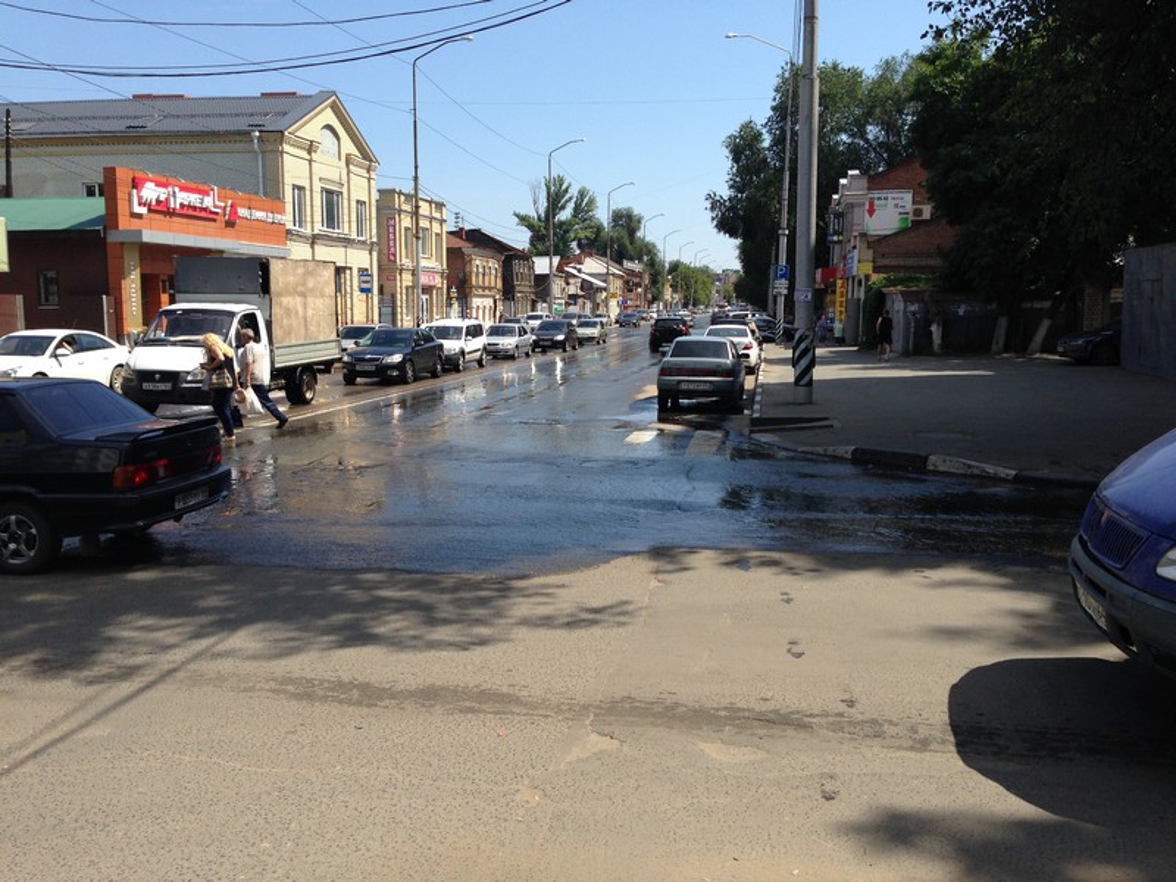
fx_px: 1121
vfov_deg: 42.9
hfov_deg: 55.4
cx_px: 588
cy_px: 441
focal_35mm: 33
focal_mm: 4.12
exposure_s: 1/1261
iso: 50
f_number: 2.4
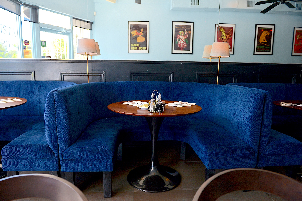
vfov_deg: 53.1
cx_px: 151
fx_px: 201
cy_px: 100
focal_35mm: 24
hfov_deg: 73.8
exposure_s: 1/250
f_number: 4
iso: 500
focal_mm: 24
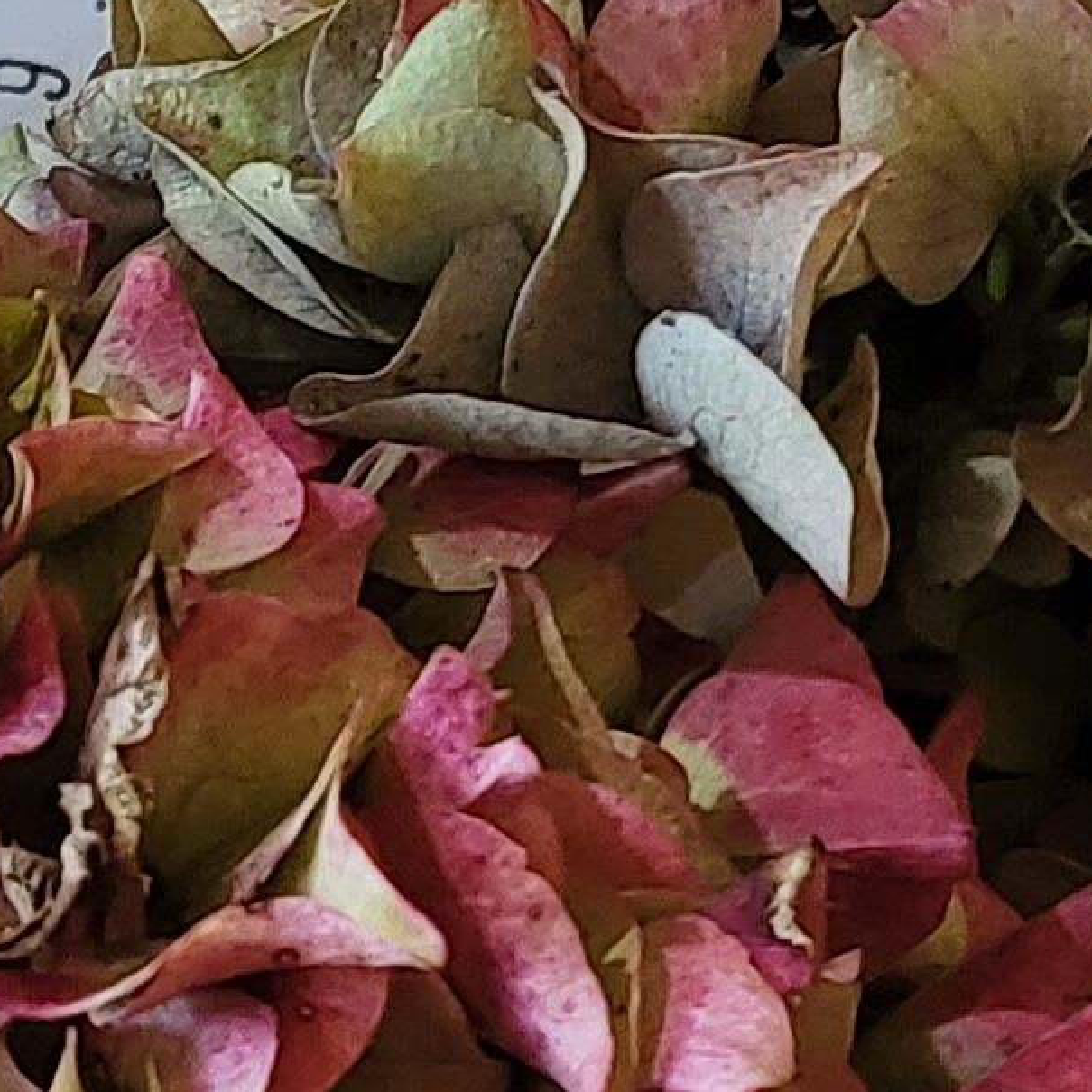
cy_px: 372
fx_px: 5425
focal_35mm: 152
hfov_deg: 11.4
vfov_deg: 11.5
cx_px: 13
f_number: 1.8
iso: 400
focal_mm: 4.25
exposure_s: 1/50
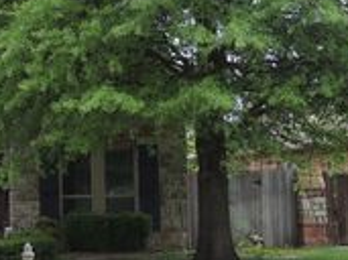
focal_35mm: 117
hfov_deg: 16.4
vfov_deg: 12.6
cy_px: 56
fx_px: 1175
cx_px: -24
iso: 100
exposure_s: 1/250
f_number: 3.3
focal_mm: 7.1
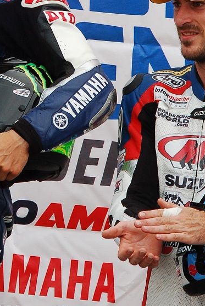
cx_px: -26
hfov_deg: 1.4
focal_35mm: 967
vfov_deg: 2.1
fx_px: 8254
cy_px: -36
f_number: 8
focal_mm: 240
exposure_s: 1/350
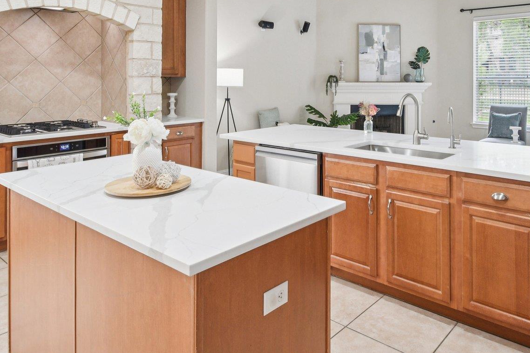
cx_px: 306
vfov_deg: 44.9
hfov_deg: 67.0
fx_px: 397
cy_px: 58
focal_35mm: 27
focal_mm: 10
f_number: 8
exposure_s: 1/8
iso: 400
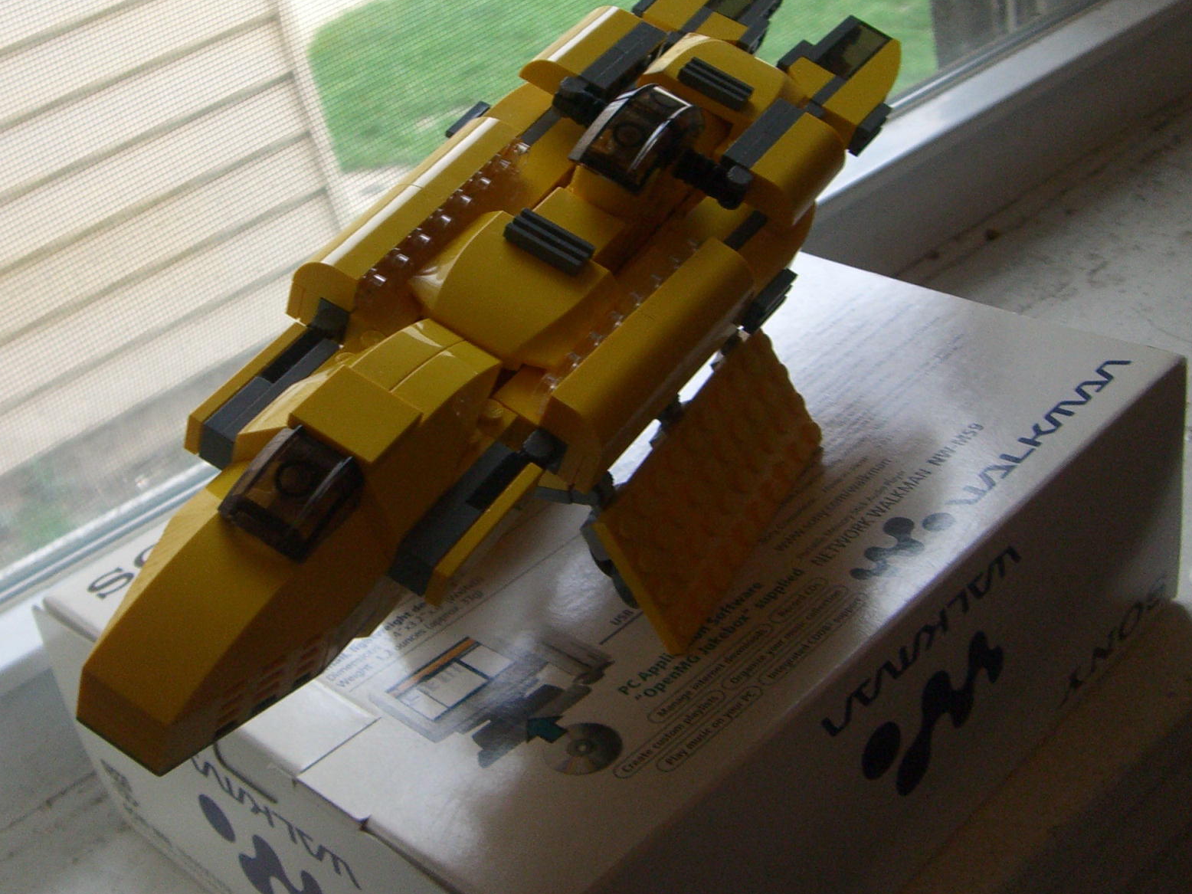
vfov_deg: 29.0
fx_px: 1722
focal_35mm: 50
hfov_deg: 38.1
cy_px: 322
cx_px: 515
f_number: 2.7
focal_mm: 6.2
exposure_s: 1/80
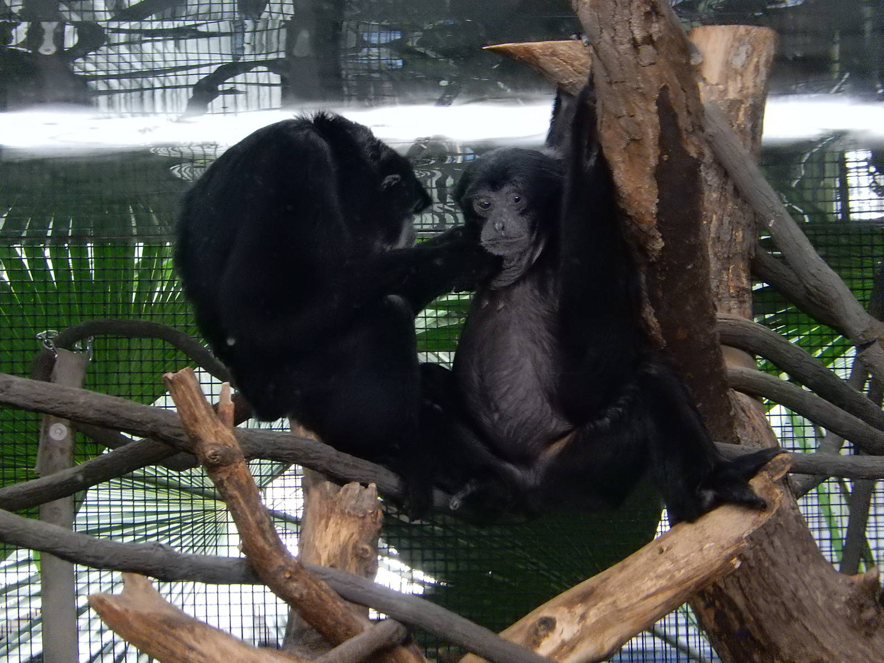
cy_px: 332
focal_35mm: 169
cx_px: 442
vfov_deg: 8.8
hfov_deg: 11.7
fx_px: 4316
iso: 1400
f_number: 5.7
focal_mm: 30.3
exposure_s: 1/30
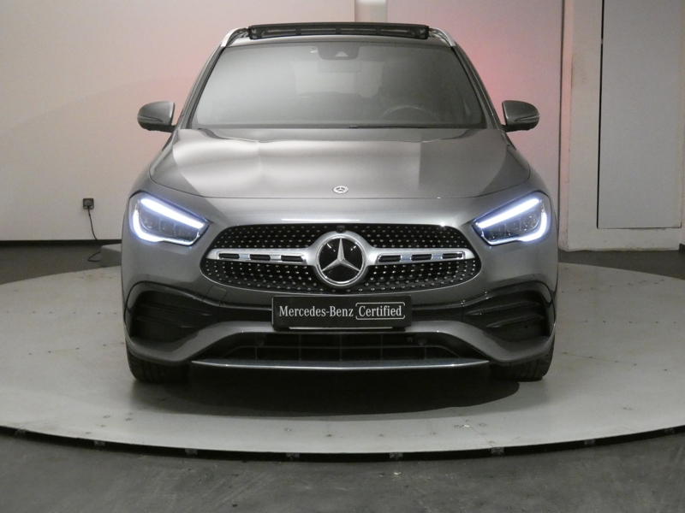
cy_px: 256
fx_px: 1247
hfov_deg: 30.7
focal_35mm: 63
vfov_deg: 23.3
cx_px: 342
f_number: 4.2
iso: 1600
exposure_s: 1/60
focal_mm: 11.3
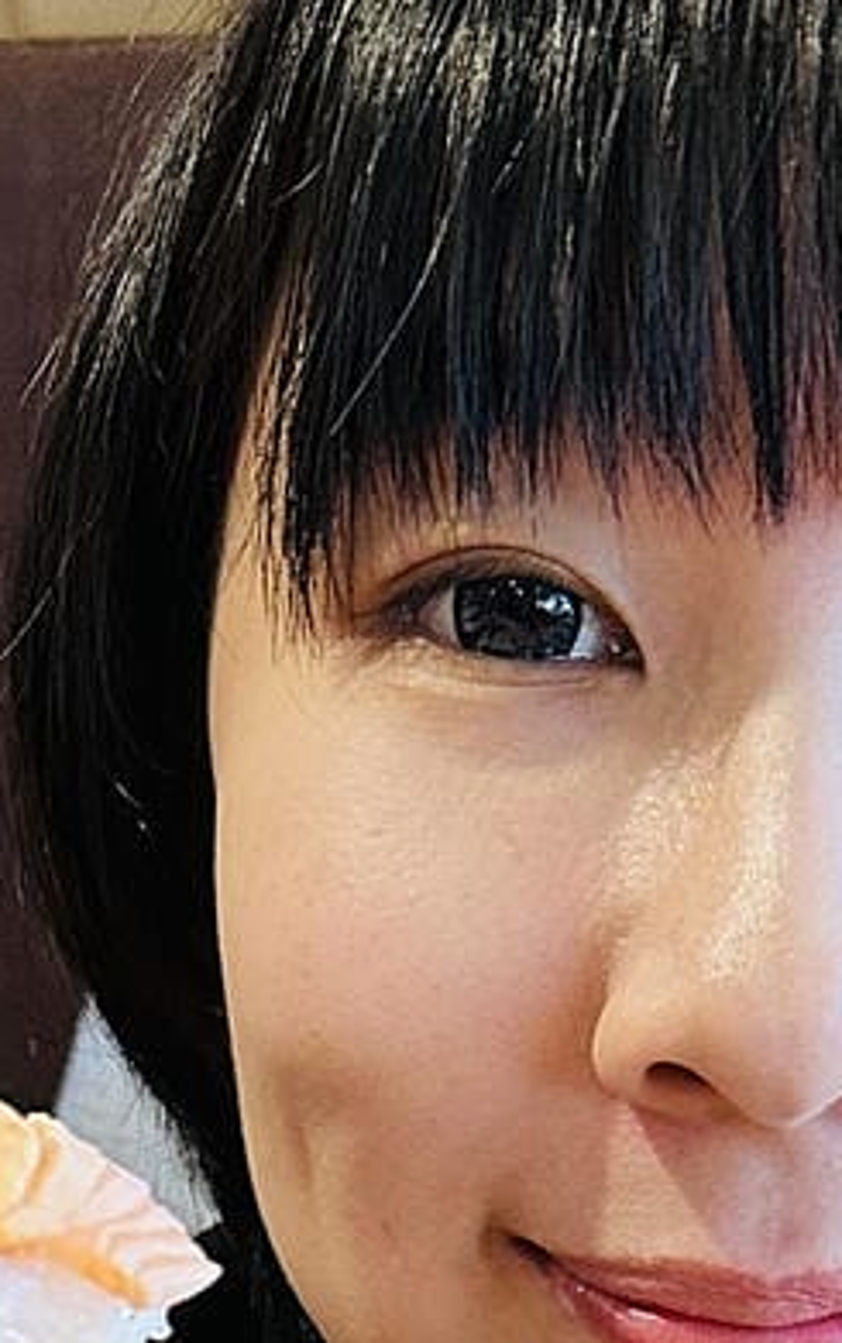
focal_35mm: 104
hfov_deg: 12.6
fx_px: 3811
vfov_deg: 17.6
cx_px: 272
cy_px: 2116
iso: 250
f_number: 1.78
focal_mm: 6.86
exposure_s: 1/60
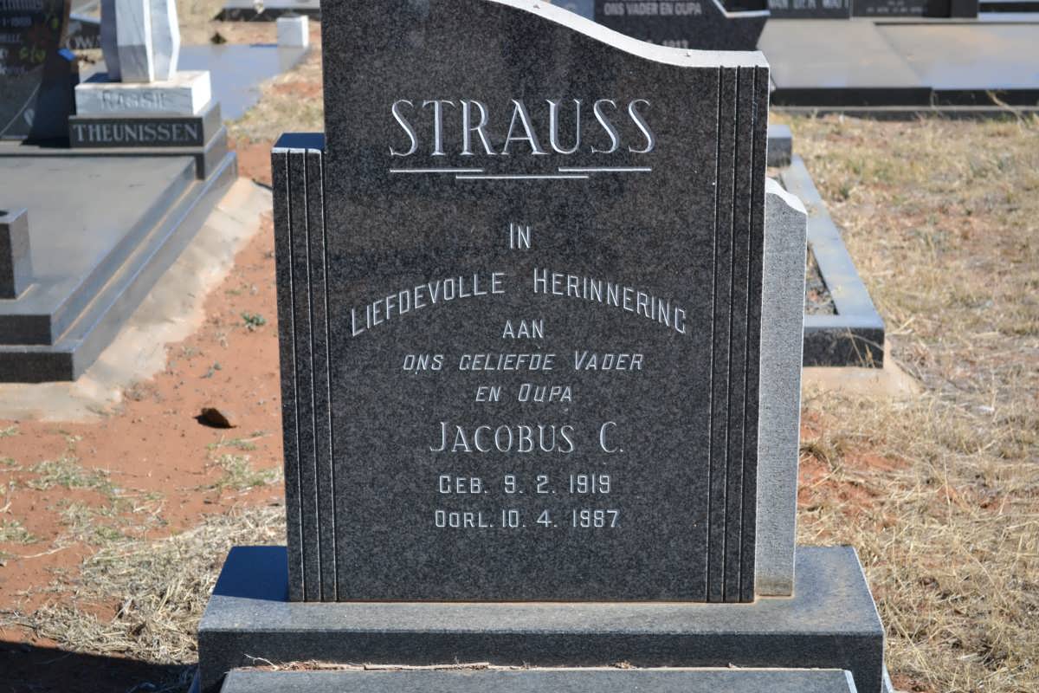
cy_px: 346
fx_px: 1948
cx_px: 520
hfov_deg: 29.9
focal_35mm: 68
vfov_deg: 20.2
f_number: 5.6
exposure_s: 1/125
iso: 140
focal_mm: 45
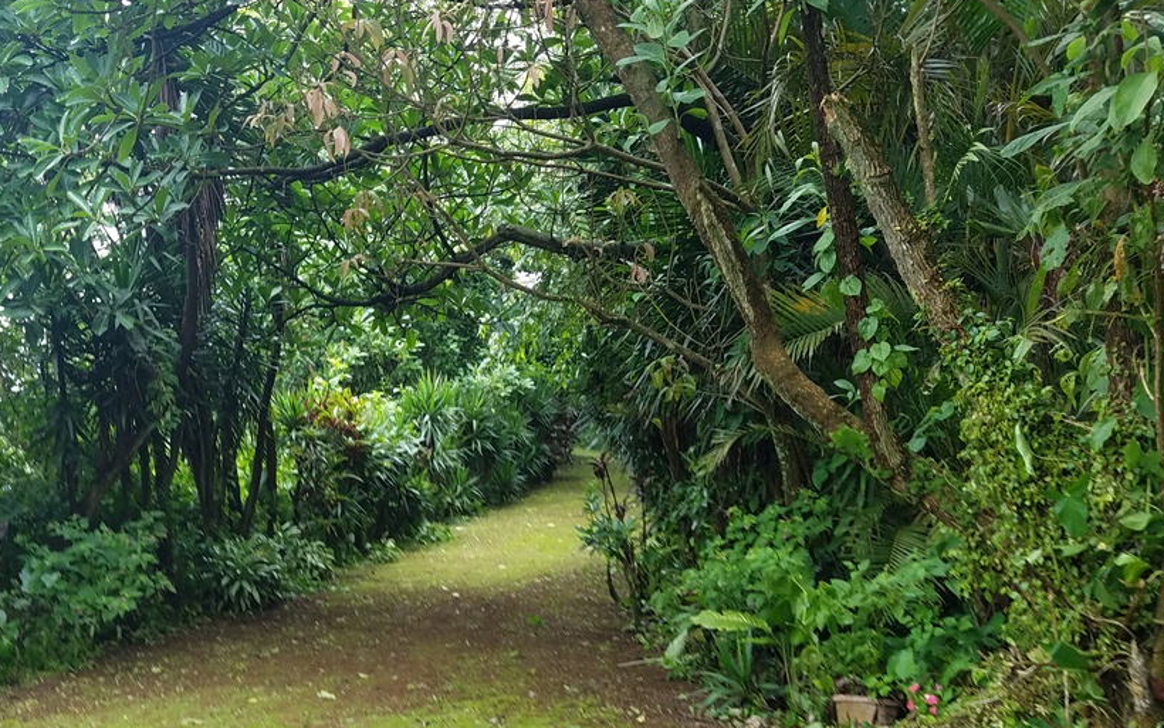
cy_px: 611
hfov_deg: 46.5
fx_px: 1333
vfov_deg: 29.7
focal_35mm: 42
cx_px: 402
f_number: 1.7
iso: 50
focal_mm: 4.2
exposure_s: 1/155
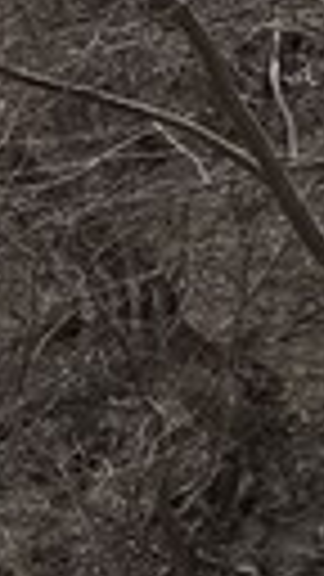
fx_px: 3986
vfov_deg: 8.1
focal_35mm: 261
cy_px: 796
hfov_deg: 3.7
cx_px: -1863
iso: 80
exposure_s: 1/3584
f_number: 1.78
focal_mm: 6.76
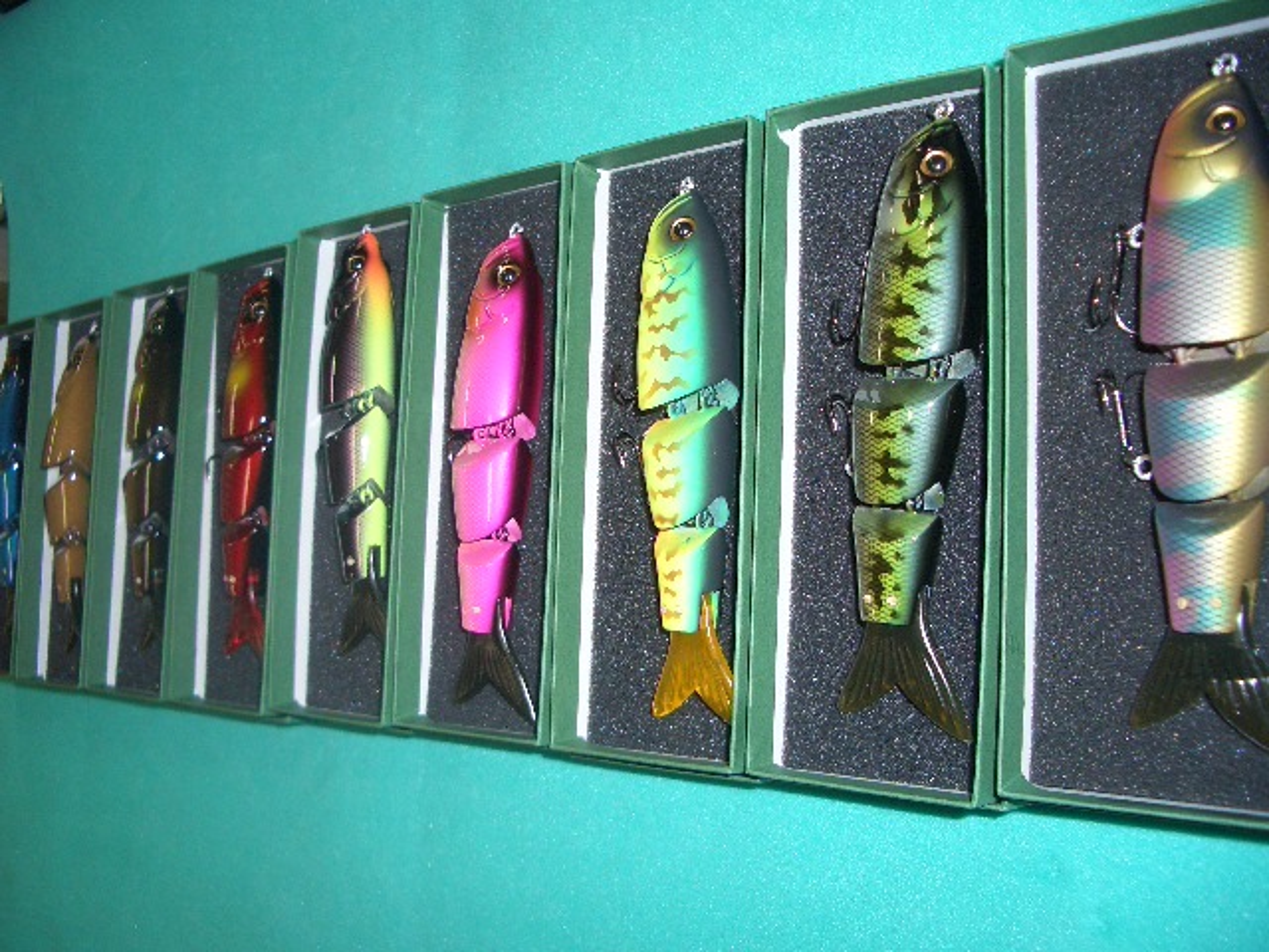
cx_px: 634
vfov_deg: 40.7
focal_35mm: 35
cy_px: 476
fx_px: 1283
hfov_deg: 52.6
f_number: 2.6
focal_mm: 5.8
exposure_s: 1/60
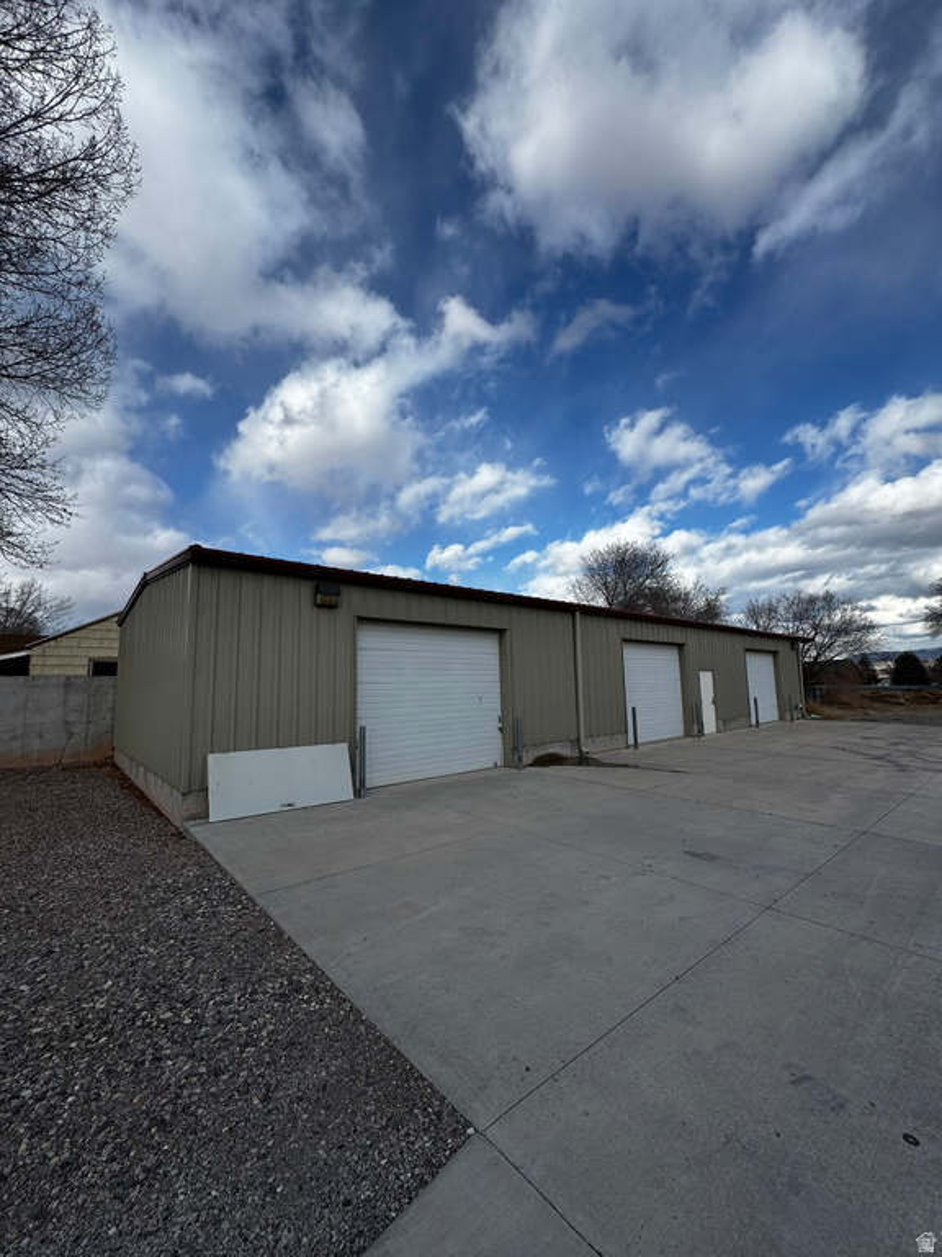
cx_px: 471
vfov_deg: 102.1
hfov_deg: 85.7
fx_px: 508
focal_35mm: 14
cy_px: 628
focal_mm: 2.22
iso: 50
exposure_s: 1/2028
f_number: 2.2
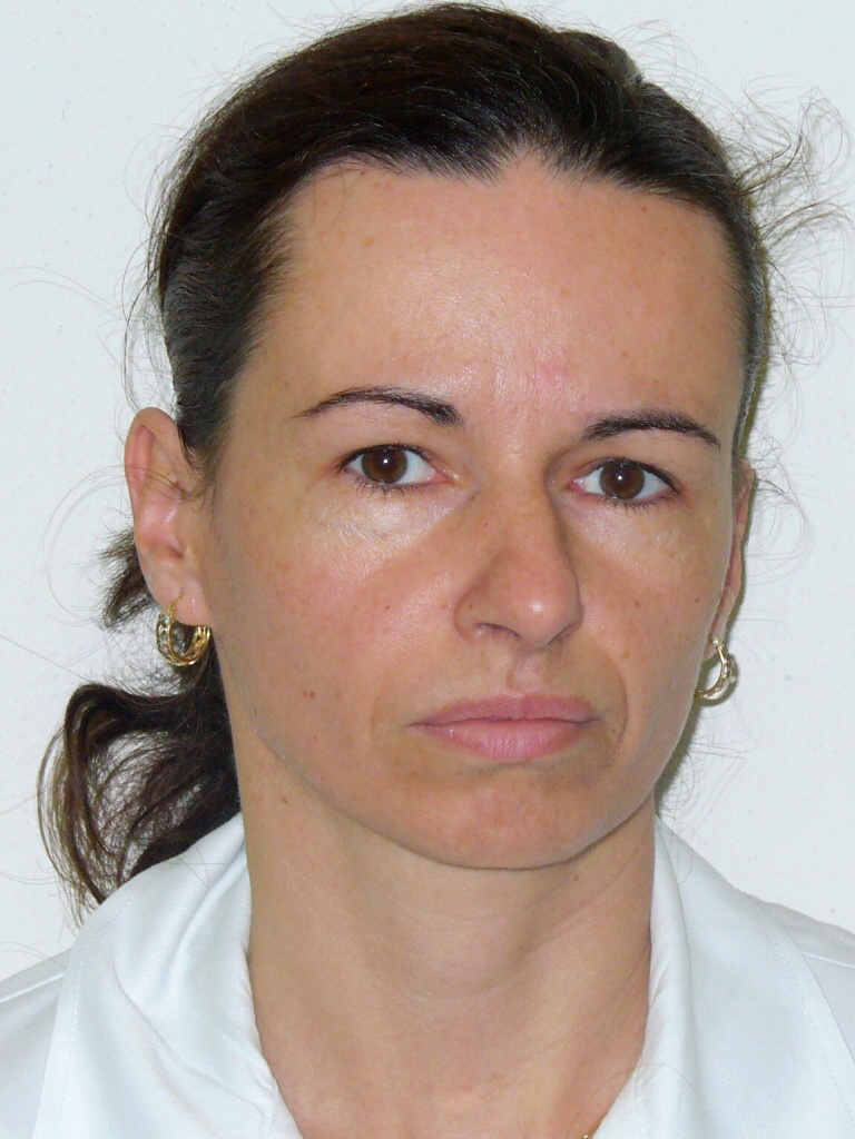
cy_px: 570
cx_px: 428
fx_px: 3524
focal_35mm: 107
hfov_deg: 13.8
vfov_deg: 18.4
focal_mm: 12.8
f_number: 3.3
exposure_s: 1/30
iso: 80
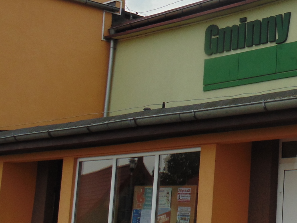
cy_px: 101
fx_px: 755
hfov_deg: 20.7
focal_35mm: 88
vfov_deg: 16.8
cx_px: 361
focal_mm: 6.2
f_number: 3.4
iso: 80
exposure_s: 1/640
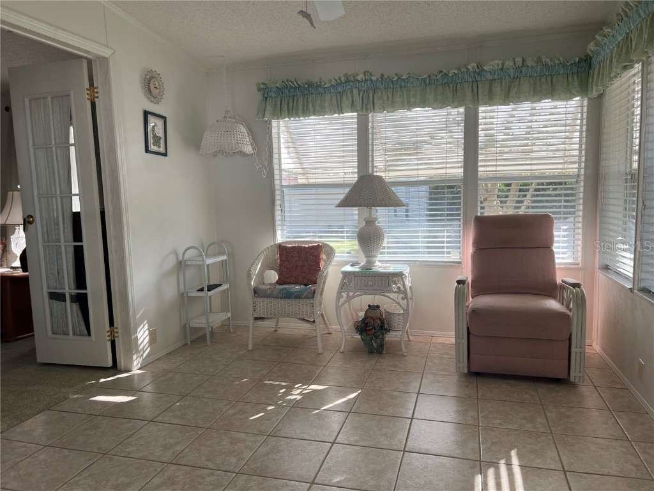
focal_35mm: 26
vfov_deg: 53.1
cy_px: 246
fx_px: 491
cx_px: 327
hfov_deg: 67.3
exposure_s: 1/289
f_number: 1.5
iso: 40
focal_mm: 5.7
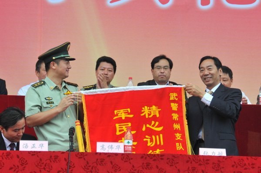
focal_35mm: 93
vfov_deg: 14.7
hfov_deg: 21.9
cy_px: 86
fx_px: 673
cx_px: 130
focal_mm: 62
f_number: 7.1
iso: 500
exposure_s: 1/250
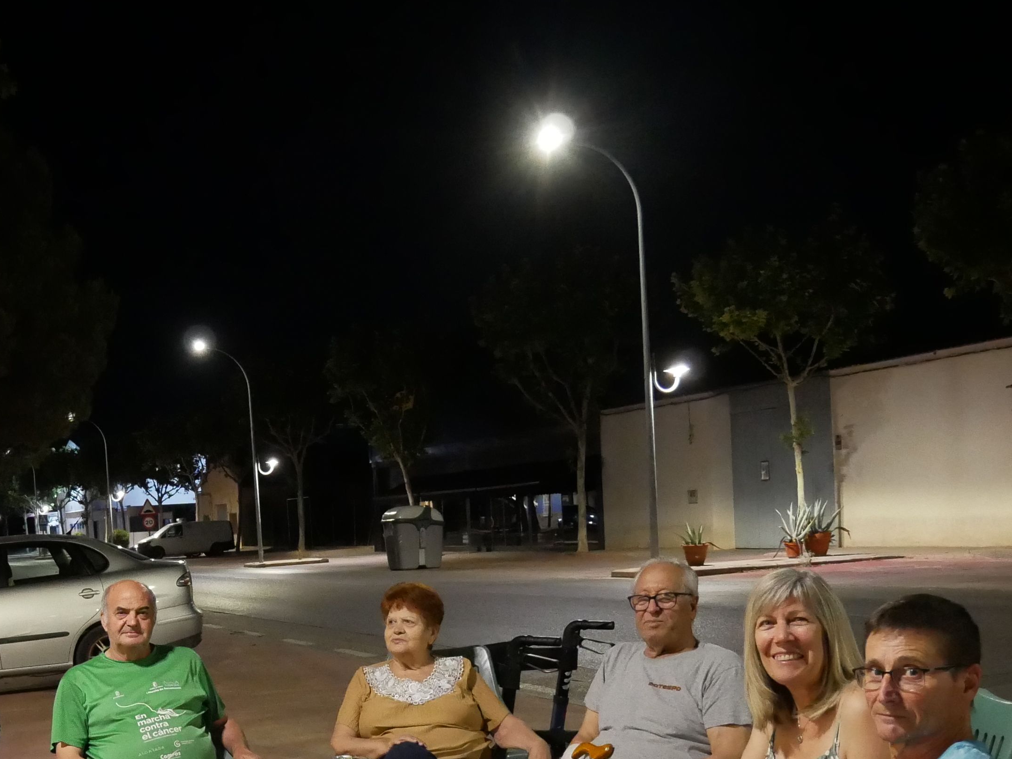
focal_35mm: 51
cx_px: 215
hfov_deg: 36.3
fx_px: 1491
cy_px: 622
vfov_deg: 27.9
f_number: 3.5
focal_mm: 12
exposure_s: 1/15
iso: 3200
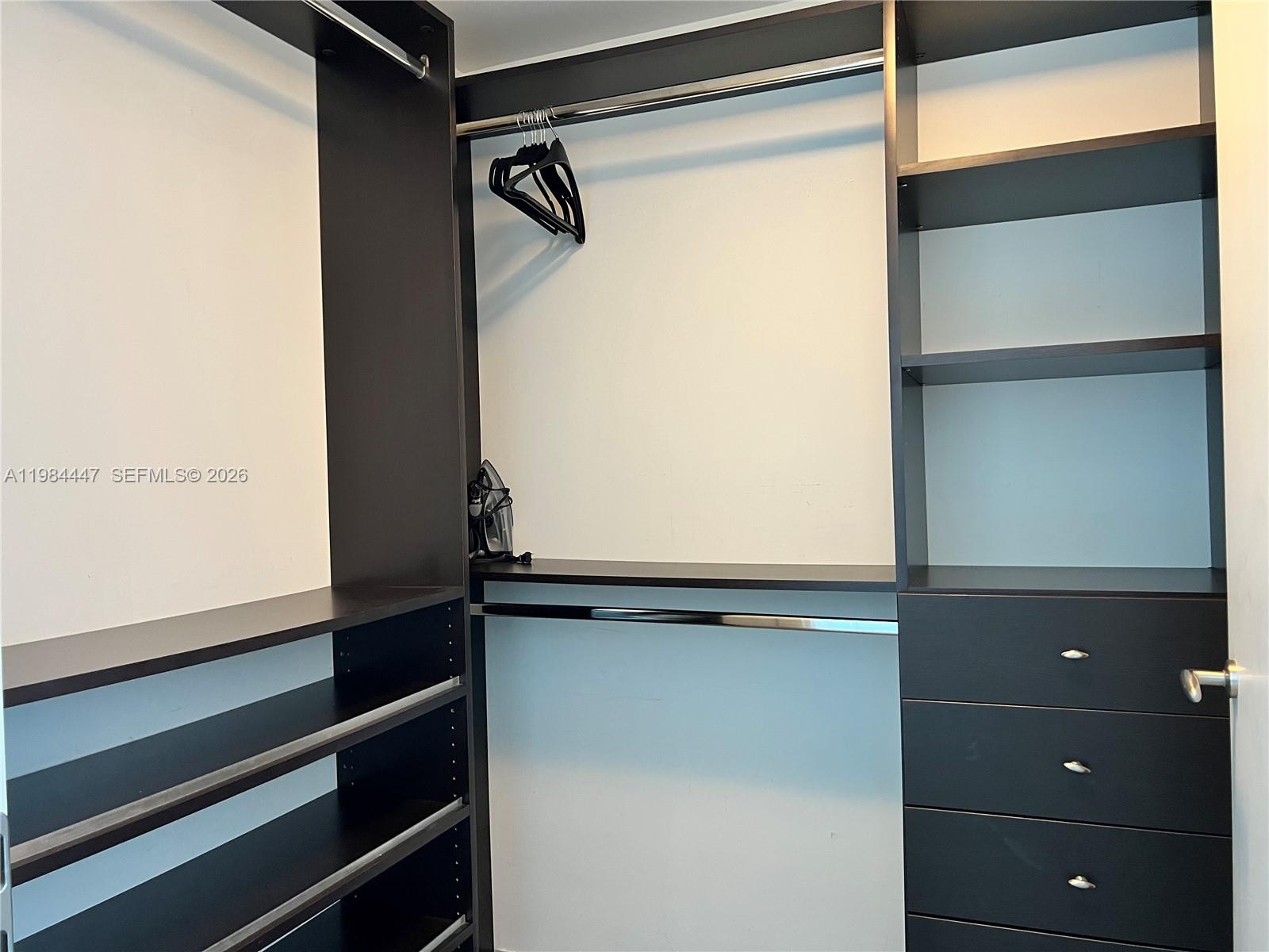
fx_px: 953
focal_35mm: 26
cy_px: 476
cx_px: 634
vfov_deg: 53.1
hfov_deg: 67.3
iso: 250
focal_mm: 5.7
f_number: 1.5
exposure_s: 1/60
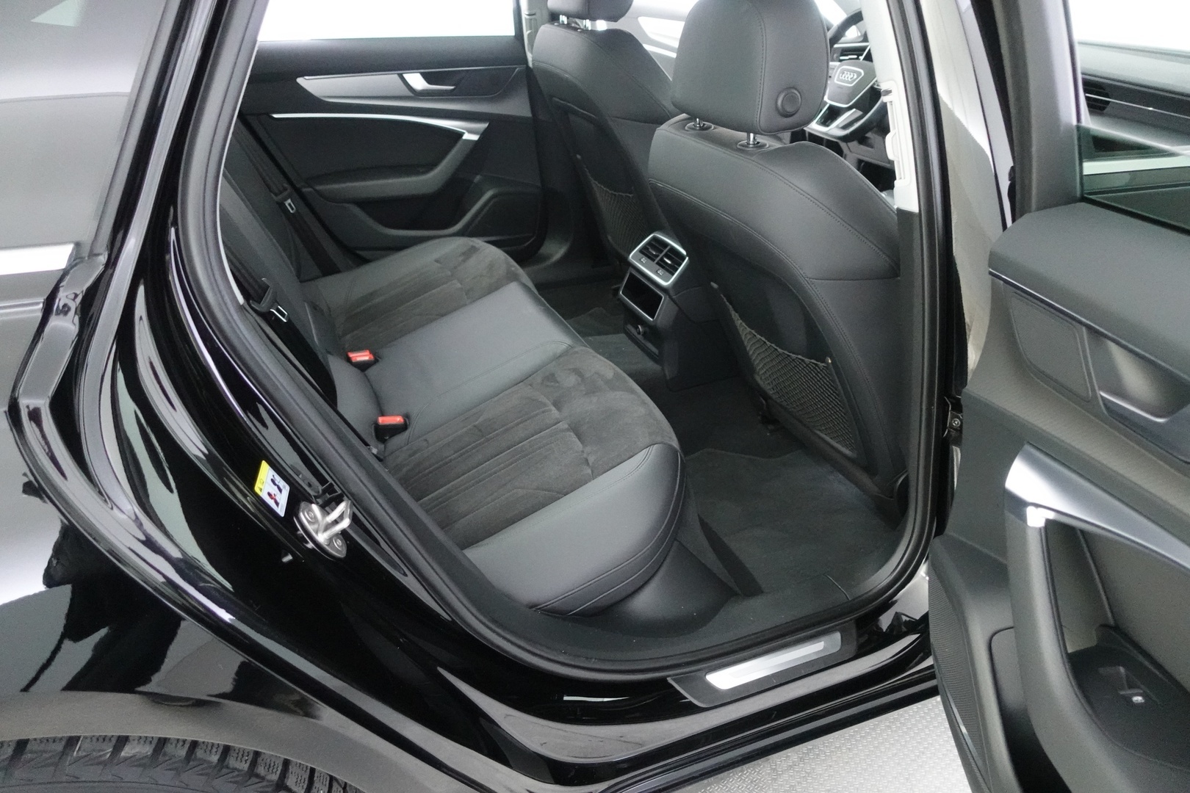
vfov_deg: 53.1
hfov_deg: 73.7
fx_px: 793
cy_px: 396
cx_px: 595
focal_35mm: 24
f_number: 1.8
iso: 4000
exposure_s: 1/80
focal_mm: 9.4
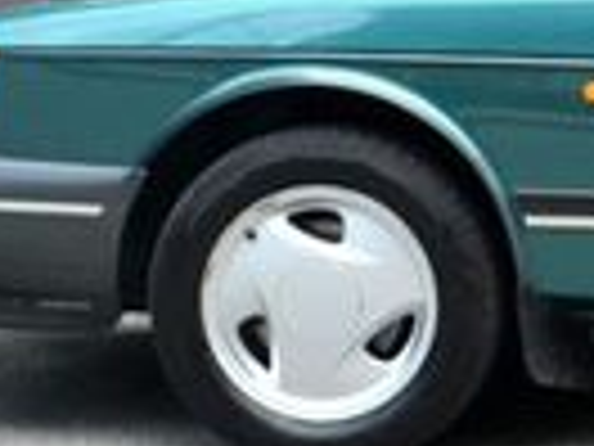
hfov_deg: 8.5
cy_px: 5
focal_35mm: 223
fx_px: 3827
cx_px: 1130
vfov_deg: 6.6
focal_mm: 32
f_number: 5.6
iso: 320
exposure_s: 1/125
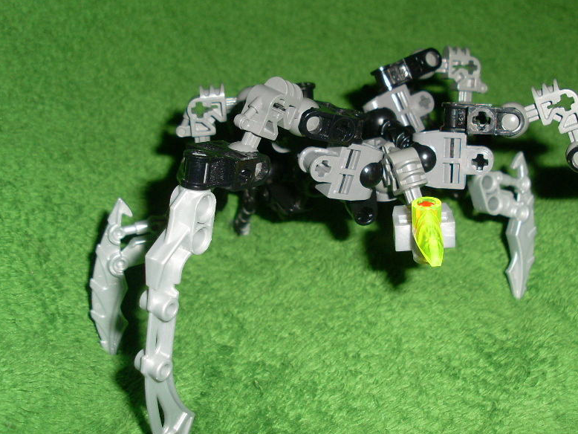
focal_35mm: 50
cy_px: 198
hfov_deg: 37.9
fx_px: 835
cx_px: 366
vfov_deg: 29.1
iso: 100
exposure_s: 1/45
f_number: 7.7
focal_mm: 6.3
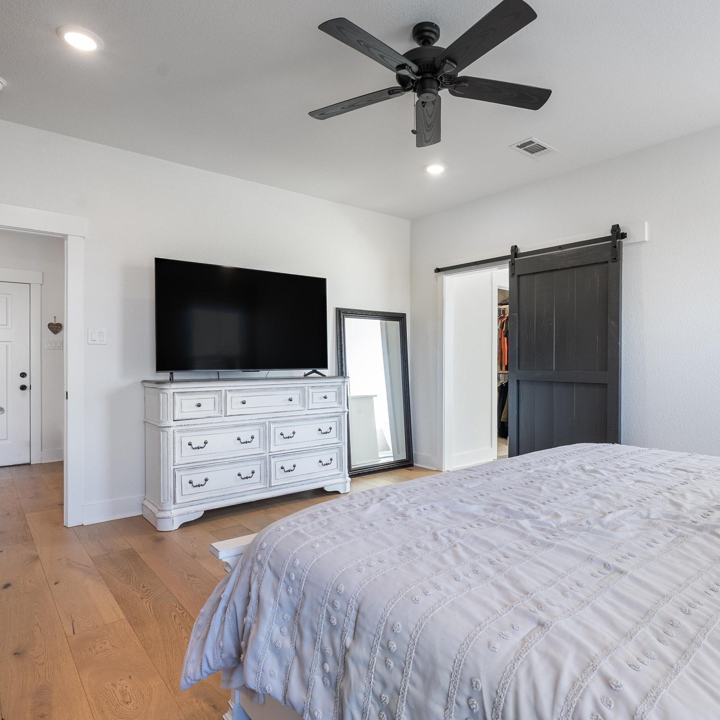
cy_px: 369
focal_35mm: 21
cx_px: 391
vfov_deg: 72.1
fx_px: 494
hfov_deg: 72.0
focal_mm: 16
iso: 250
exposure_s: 1/2.5
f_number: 9
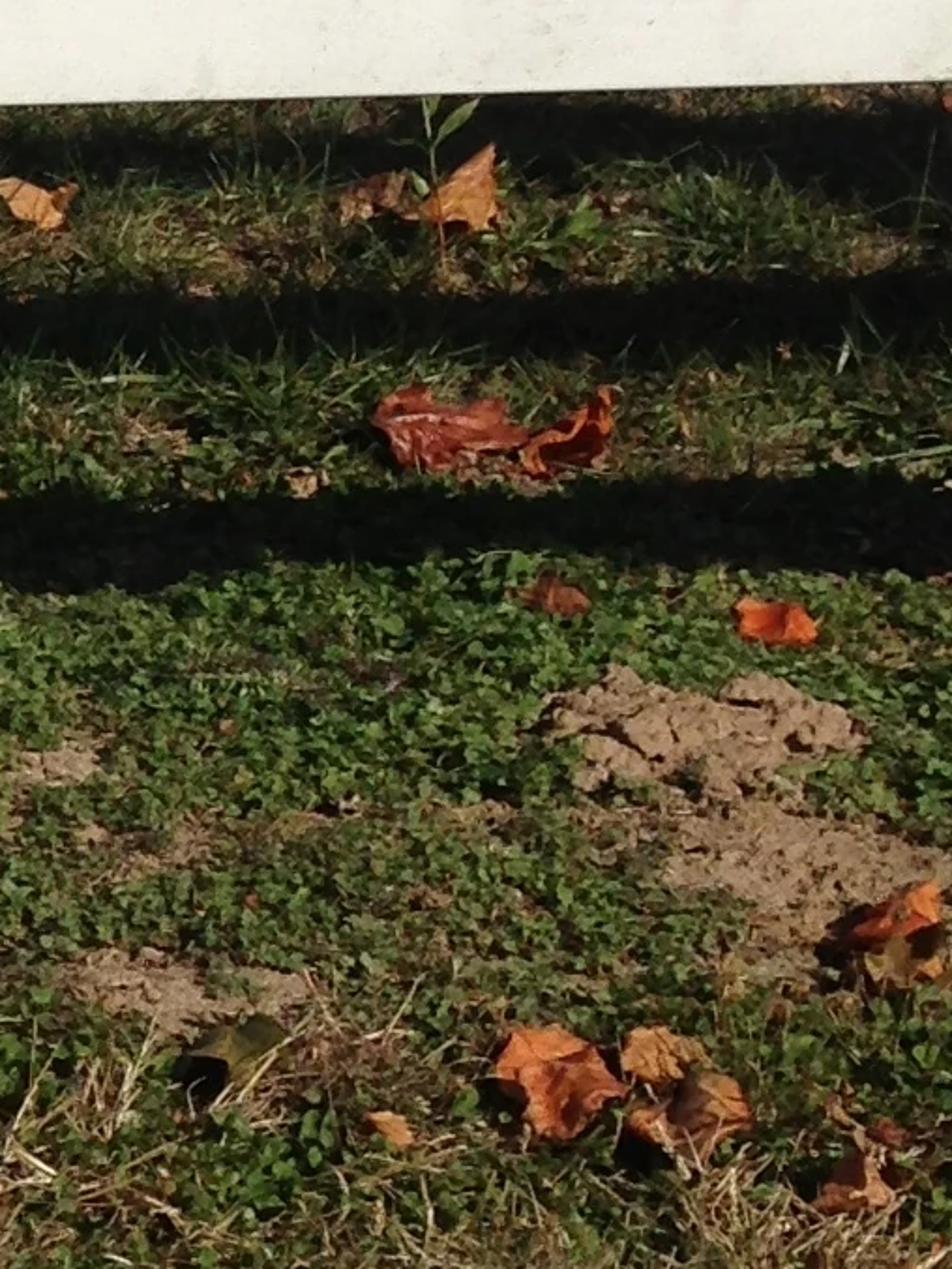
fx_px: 5829
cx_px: -1317
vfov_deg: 12.4
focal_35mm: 159
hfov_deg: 8.5
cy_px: 862
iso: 50
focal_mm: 4.13
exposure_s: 1/2857
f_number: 2.4
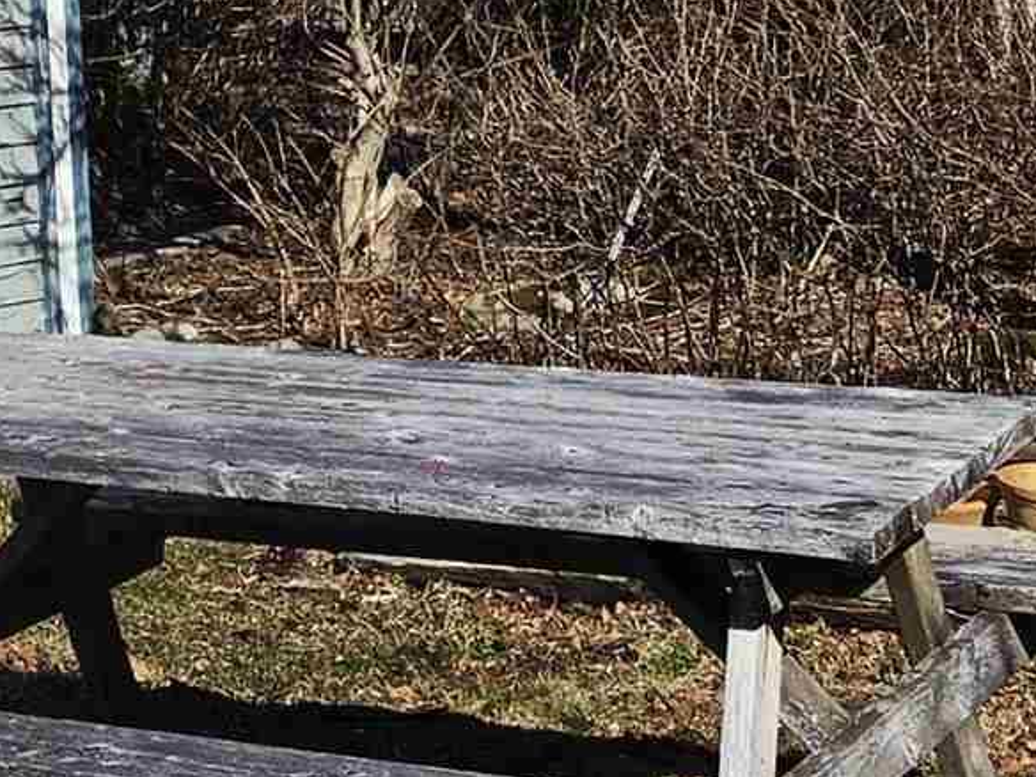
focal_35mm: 121
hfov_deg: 16.0
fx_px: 3621
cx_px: -5
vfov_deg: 11.4
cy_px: -577
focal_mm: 5.4
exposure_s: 1/7305
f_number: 1.8
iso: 80
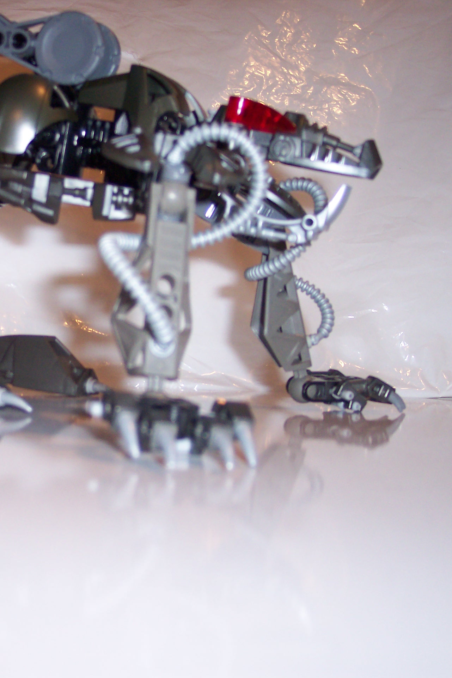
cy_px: 340
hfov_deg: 24.7
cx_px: 37
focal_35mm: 53
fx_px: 998
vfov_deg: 37.5
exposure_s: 1/30
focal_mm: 8
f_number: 2.8
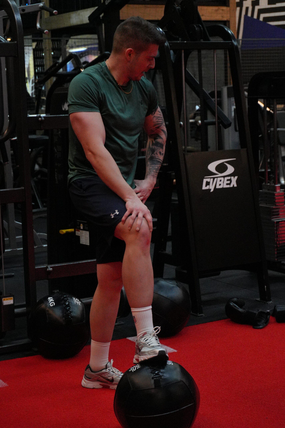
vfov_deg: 27.0
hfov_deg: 18.2
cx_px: 142
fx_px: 890
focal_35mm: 75
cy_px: 214
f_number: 5.6
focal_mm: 50
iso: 2000
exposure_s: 1/100
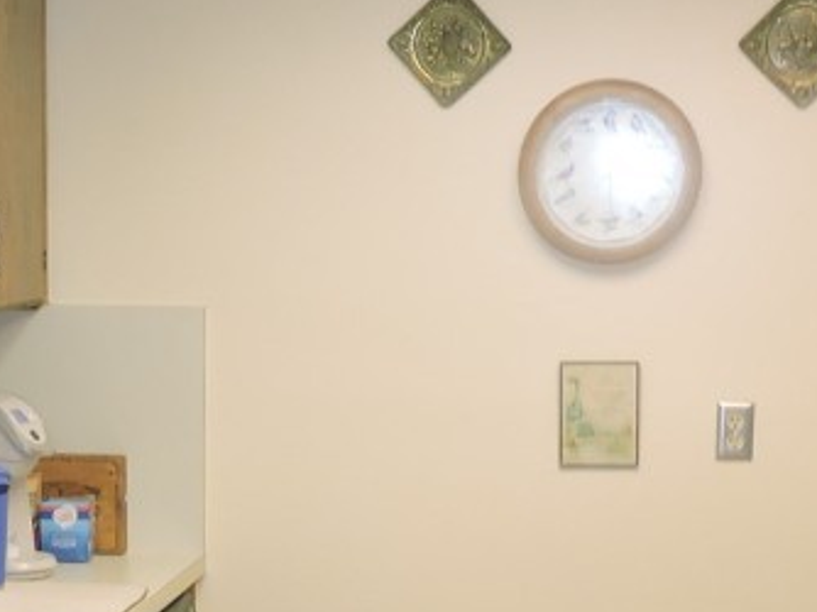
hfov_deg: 21.3
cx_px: 340
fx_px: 2170
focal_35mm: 92
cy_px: 602
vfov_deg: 15.8
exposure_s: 1/40
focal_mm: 5.4
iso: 360
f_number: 3.1
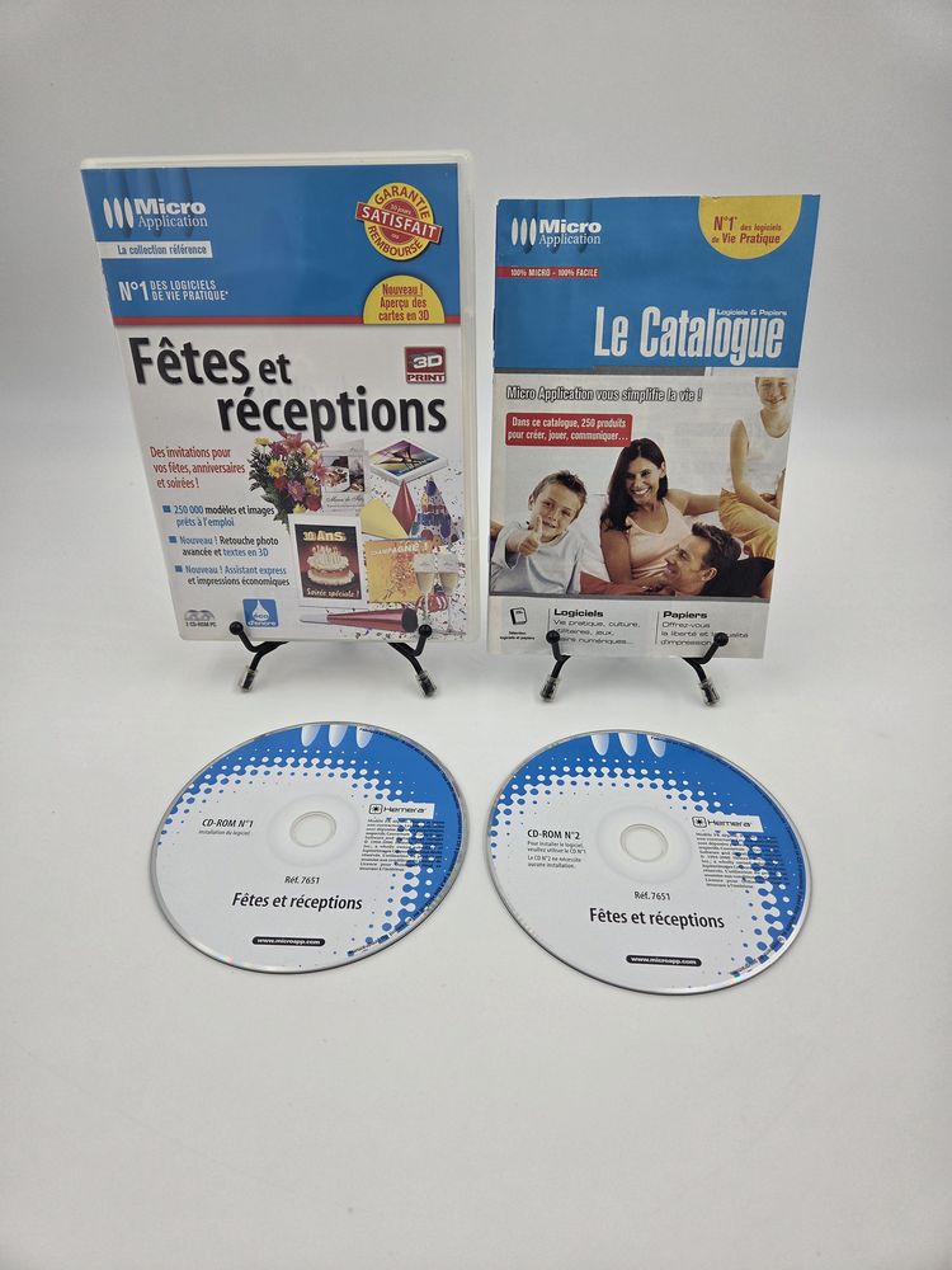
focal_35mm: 23
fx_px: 843
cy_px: 635
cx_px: 476
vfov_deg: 73.9
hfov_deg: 58.9
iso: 32
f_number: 1.8
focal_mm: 5.4
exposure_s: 1/180
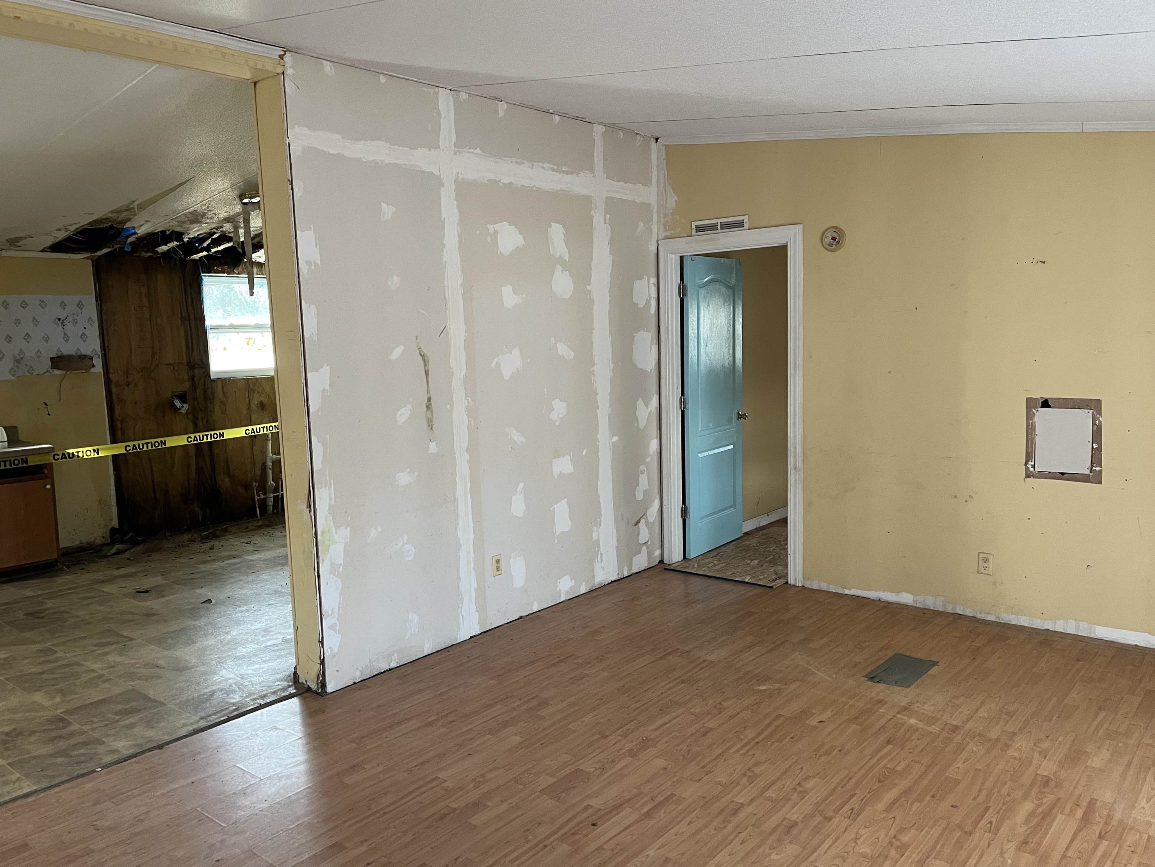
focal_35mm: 27
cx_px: 558
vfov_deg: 51.4
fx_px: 901
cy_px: 448
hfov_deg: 65.3
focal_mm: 5.1
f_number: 1.6
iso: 320
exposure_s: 1/60
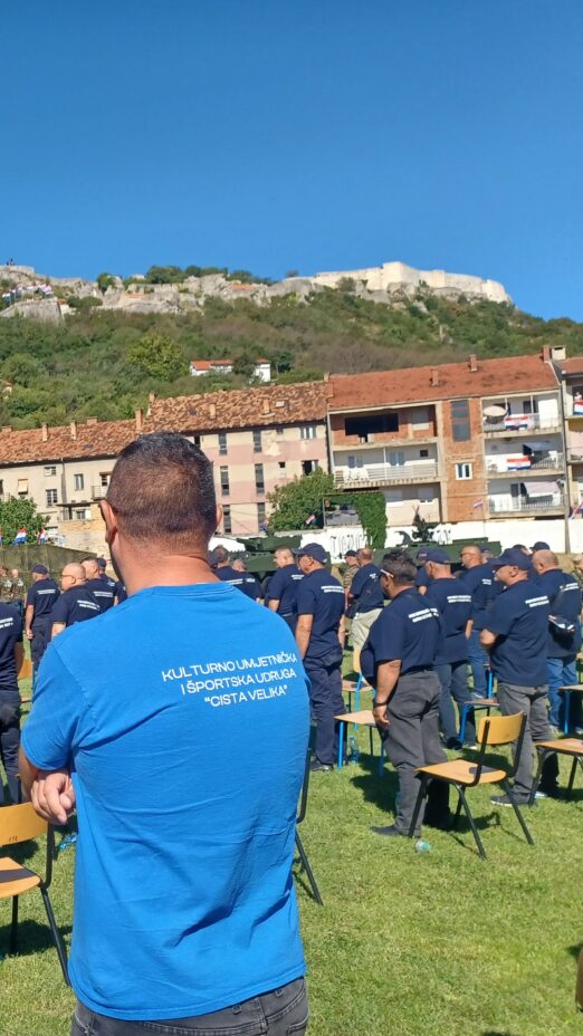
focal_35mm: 37
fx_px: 1017
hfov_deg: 28.9
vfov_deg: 54.0
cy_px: 515
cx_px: -65
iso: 32
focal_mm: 4.6
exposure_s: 1/442
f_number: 1.8
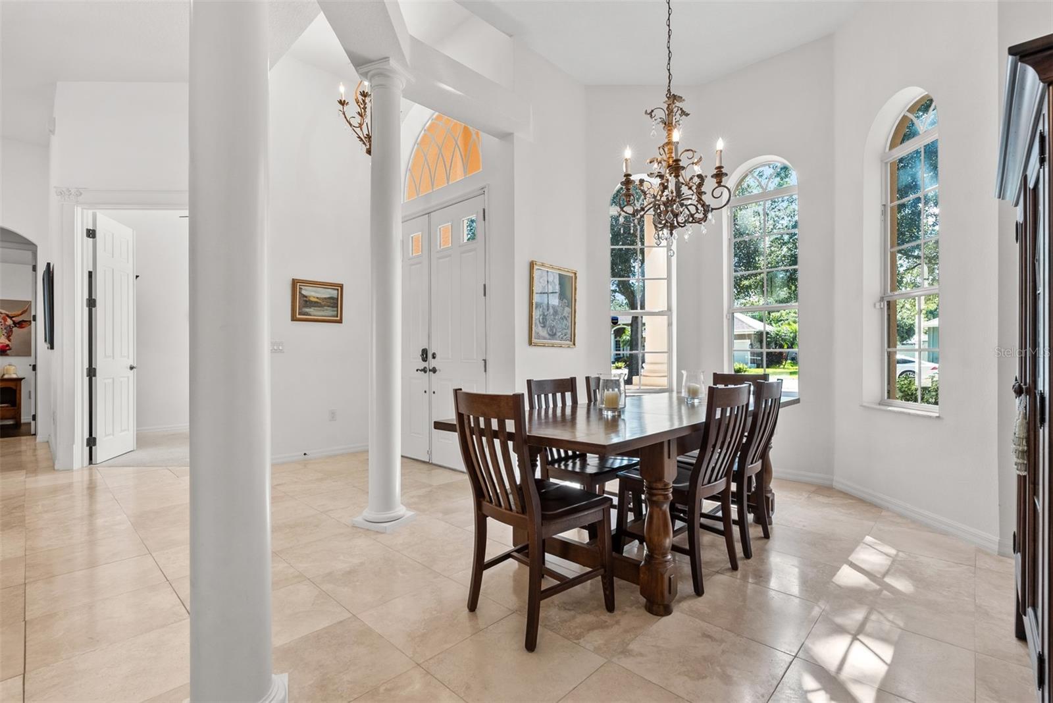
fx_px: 468
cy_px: 352
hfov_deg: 96.7
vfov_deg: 73.8
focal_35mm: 16
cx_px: 526
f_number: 9
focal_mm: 16
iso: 250
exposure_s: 1/8
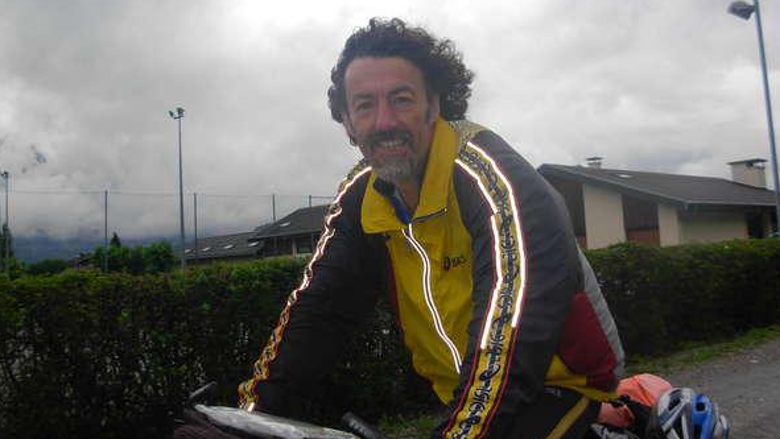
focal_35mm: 42
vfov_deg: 28.2
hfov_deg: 48.3
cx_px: 391
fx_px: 869
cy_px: 154
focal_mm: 6.3
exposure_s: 1/745
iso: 79
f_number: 2.9
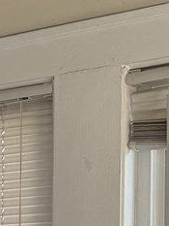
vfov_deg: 12.0
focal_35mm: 158
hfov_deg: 7.9
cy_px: 331
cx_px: -359
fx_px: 1028
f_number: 1.78
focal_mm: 6.76
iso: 64
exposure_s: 1/279
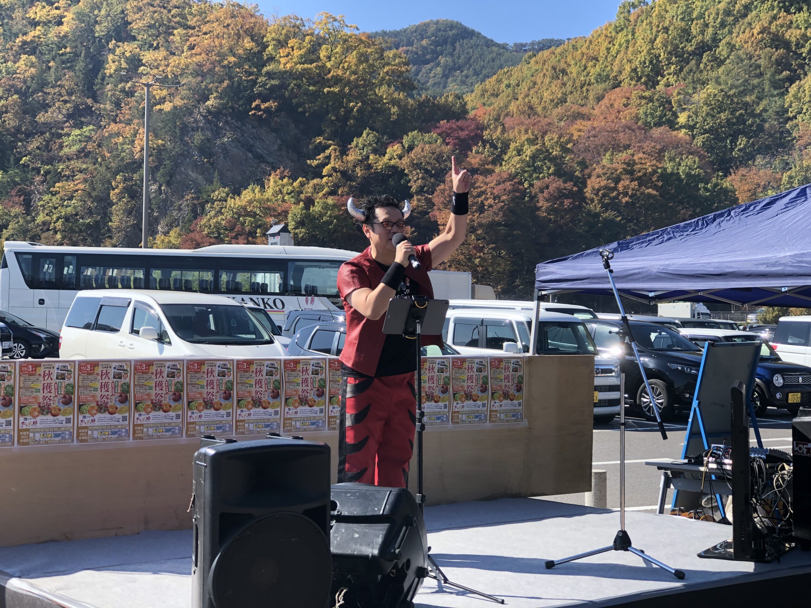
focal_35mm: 57
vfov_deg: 25.7
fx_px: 1335
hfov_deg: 33.8
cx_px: 406
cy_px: 304
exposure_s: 1/312
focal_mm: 6.6
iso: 20
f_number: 2.8
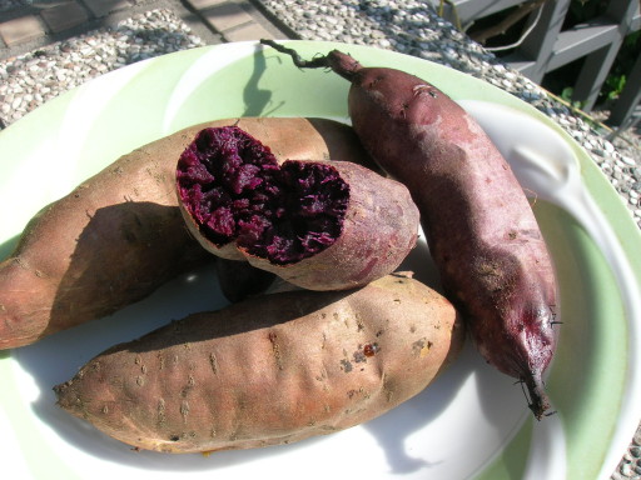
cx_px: 320
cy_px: 240
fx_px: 630
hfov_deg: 54.0
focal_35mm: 34
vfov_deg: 41.8
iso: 50
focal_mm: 5.7
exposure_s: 1/262
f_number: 4.9
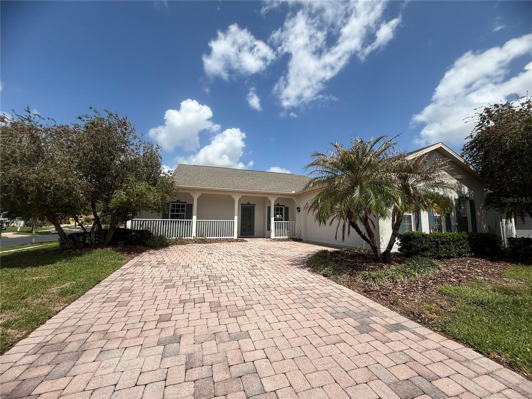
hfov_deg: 102.1
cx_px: 266
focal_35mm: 14
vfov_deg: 85.7
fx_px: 215
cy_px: 200
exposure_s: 1/2841
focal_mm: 2.22
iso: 50
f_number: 2.2
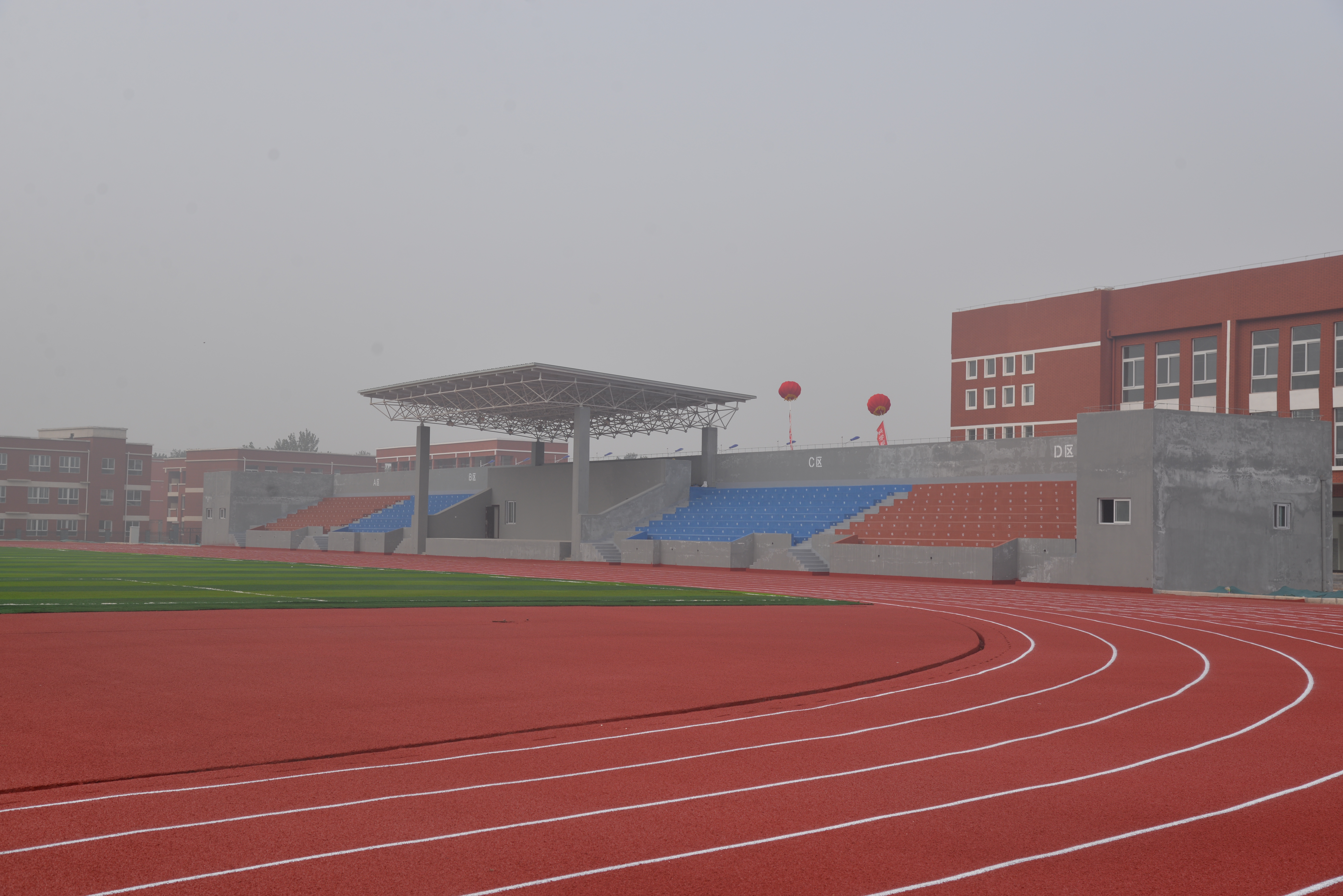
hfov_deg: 42.7
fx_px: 1717
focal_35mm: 46
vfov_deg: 29.3
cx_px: 672
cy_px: 448
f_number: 8
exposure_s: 1/250
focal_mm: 46
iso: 125
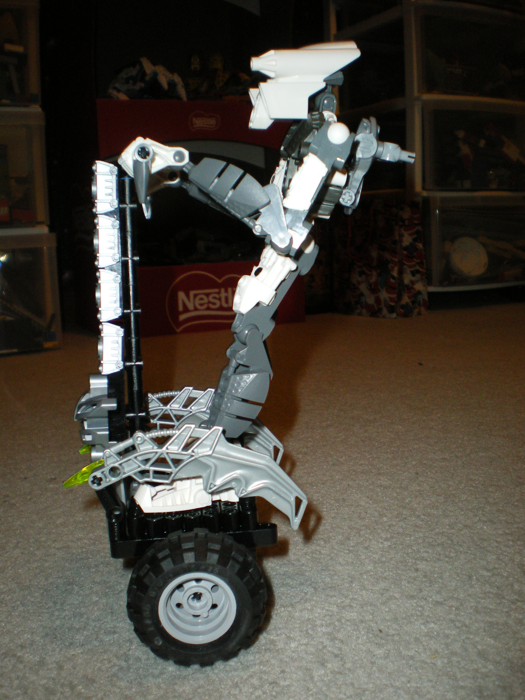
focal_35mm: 36
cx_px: 262
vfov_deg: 51.4
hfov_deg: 39.7
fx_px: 728
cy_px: 350
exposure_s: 1/50
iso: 250
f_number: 3.1
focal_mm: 6.3
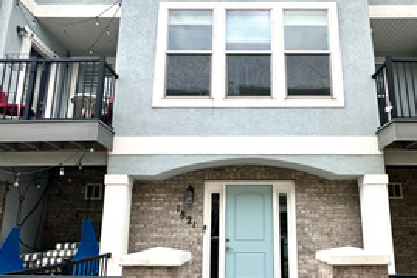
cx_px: 243
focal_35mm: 26
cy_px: 169
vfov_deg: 49.1
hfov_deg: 68.9
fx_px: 301
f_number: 2.2
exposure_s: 1/739
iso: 40
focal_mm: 2.22
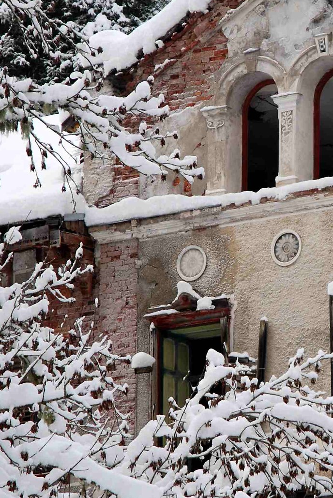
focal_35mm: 245
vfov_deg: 8.4
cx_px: 318
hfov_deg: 5.6
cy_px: 268
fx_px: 3392
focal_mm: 70
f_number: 4.5
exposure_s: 1/250
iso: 100
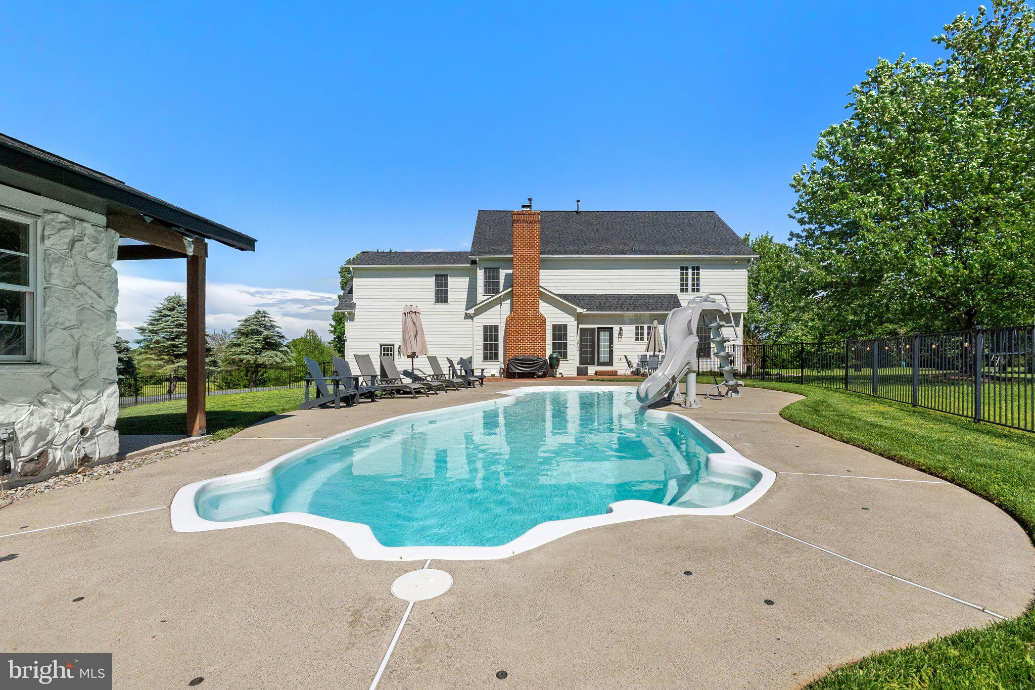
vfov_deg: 77.3
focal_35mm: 15
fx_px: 431
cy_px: 345
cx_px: 518
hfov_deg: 100.4
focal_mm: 10
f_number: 8
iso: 800
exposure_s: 1/5000
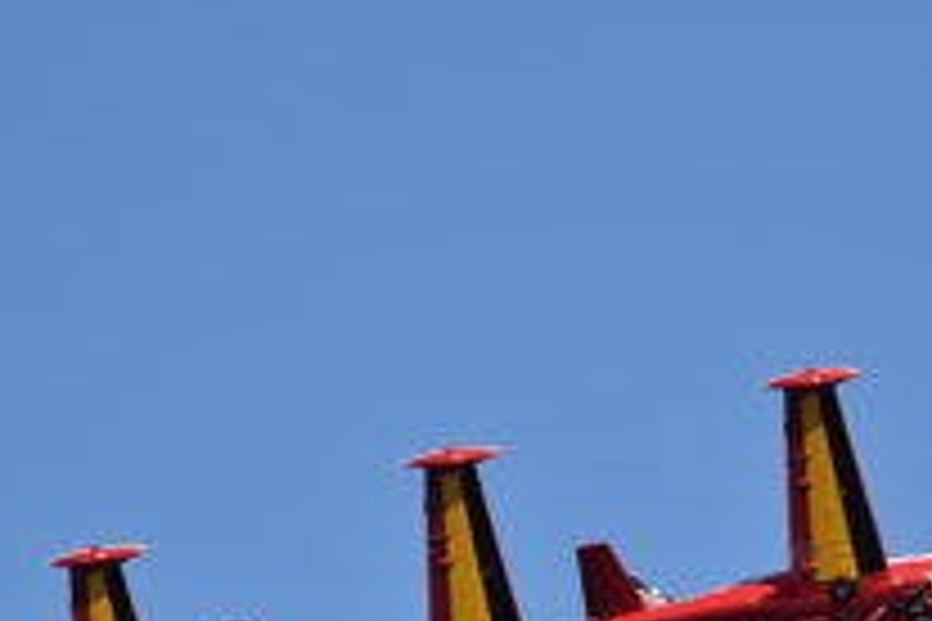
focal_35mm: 1102
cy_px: 592
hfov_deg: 1.9
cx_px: 626
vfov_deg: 1.2
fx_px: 28527
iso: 200
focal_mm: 380
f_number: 6
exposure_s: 1/1600
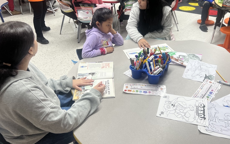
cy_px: 58
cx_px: 128
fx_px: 201
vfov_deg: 39.3
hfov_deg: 59.5
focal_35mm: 32
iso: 100
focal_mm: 5.7
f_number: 1.5
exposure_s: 1/120
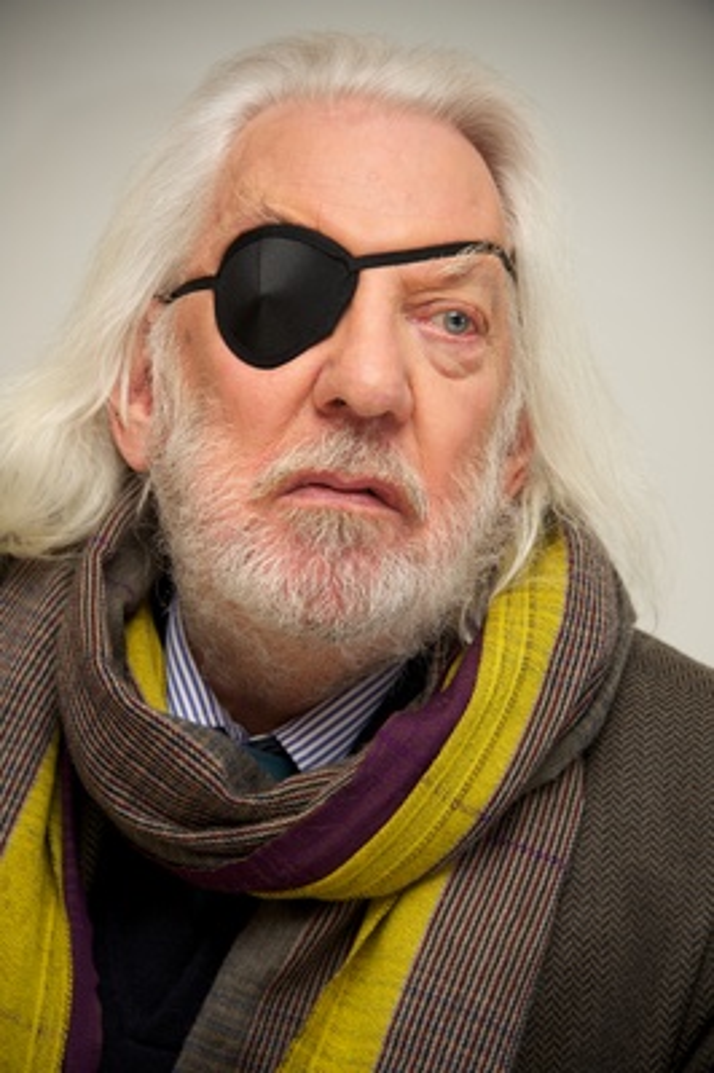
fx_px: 5364
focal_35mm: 180
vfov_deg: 11.4
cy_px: 536
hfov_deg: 7.6
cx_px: 357
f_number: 5.6
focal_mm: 180
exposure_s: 1/60
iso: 400
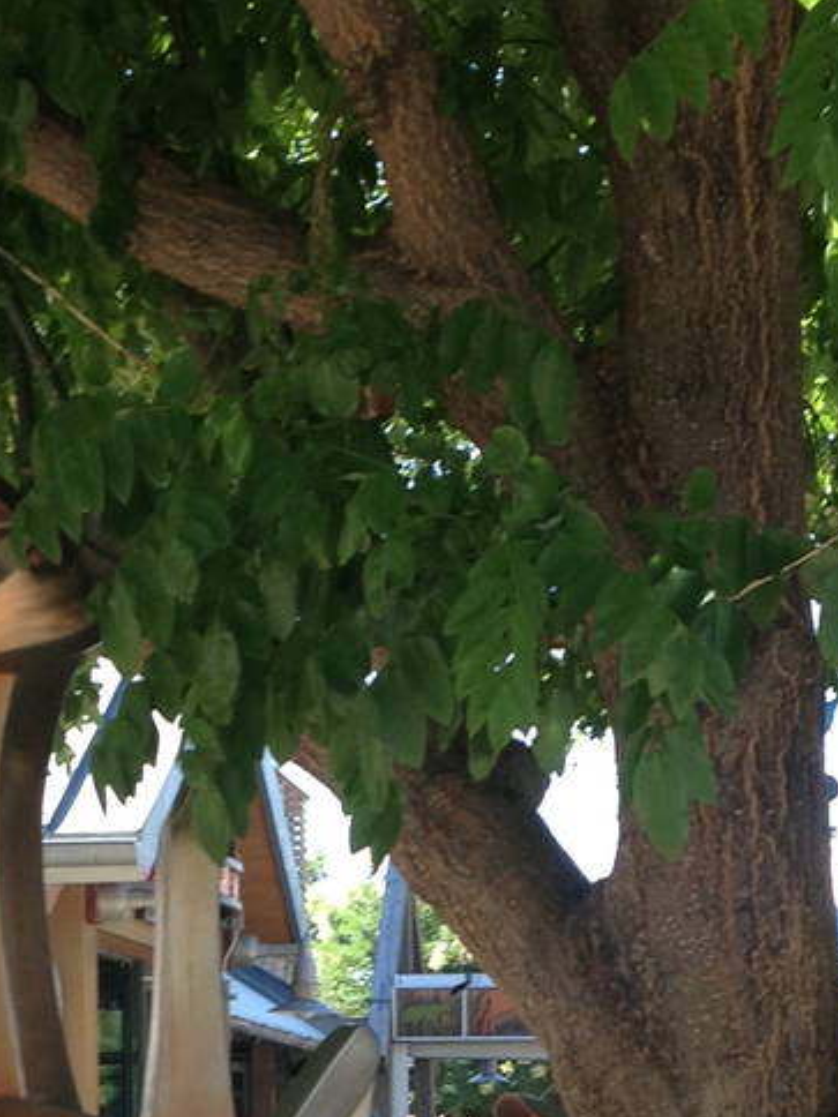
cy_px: 1306
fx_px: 3518
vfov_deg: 17.3
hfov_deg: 13.5
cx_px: 226
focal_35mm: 109
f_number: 2.4
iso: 50
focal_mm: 4.13
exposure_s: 1/175
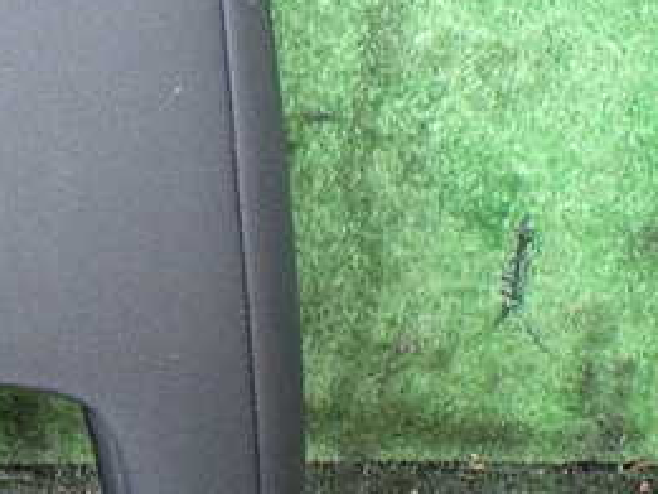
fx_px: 1312
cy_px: 255
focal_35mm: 69
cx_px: -33
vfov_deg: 21.3
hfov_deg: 26.3
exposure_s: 1/50
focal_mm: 5.4
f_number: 2.3
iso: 800
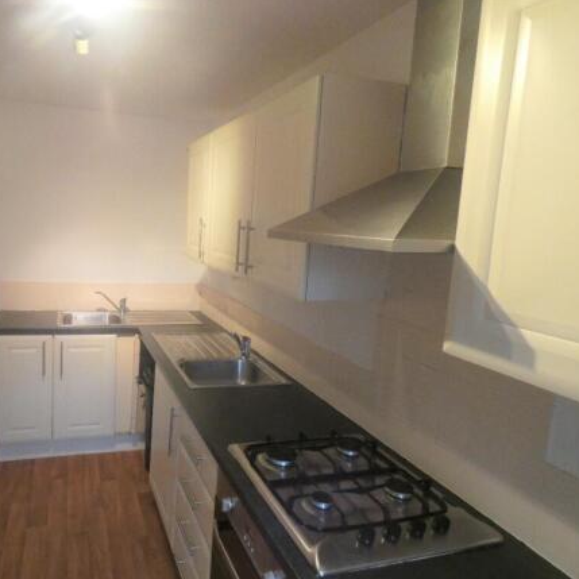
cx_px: 213
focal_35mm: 24
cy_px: 291
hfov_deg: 64.0
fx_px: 454
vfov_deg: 65.0
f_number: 2.8
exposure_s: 1/60
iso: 500
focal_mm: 3.6
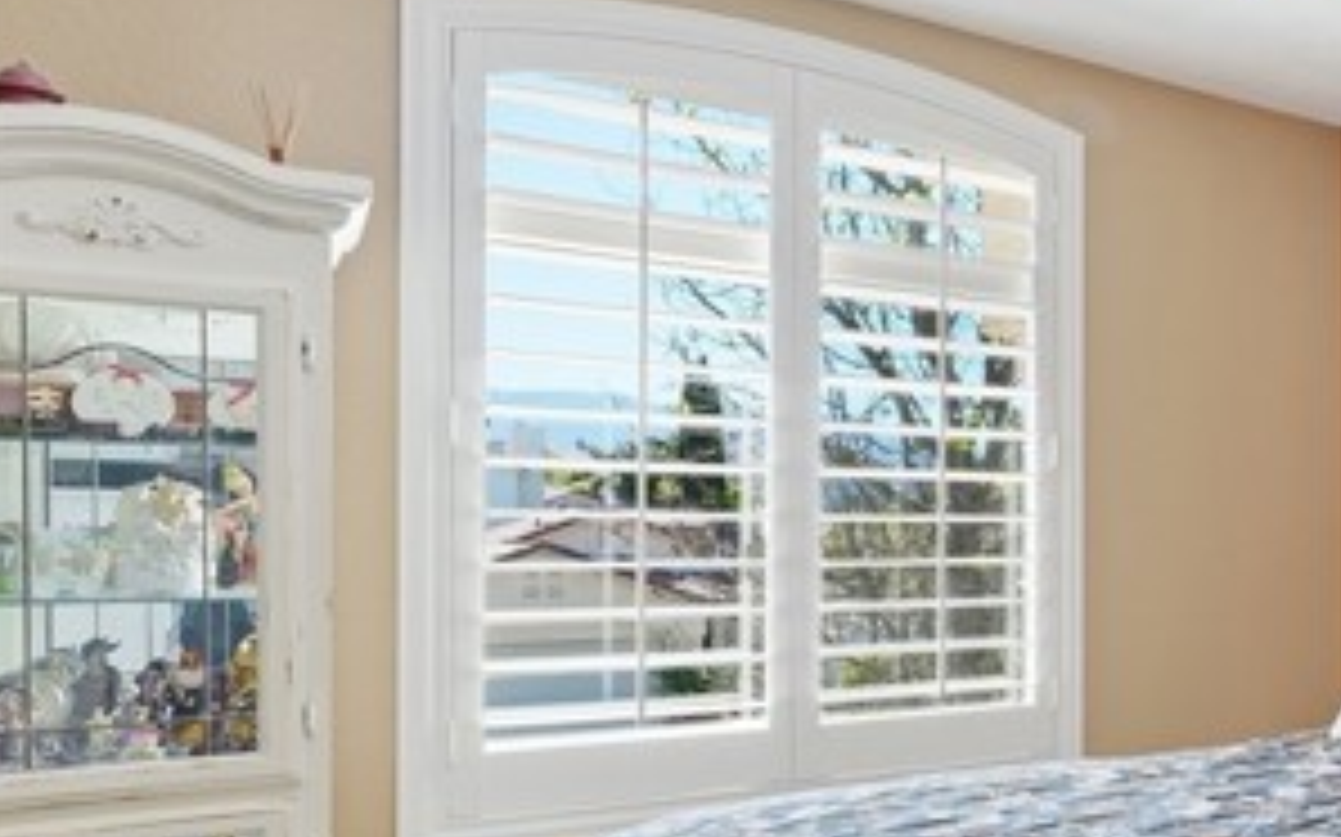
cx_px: 1418
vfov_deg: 36.0
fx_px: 1279
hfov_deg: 44.5
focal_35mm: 35
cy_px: 529
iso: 500
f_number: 5.6
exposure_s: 1/15
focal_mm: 16
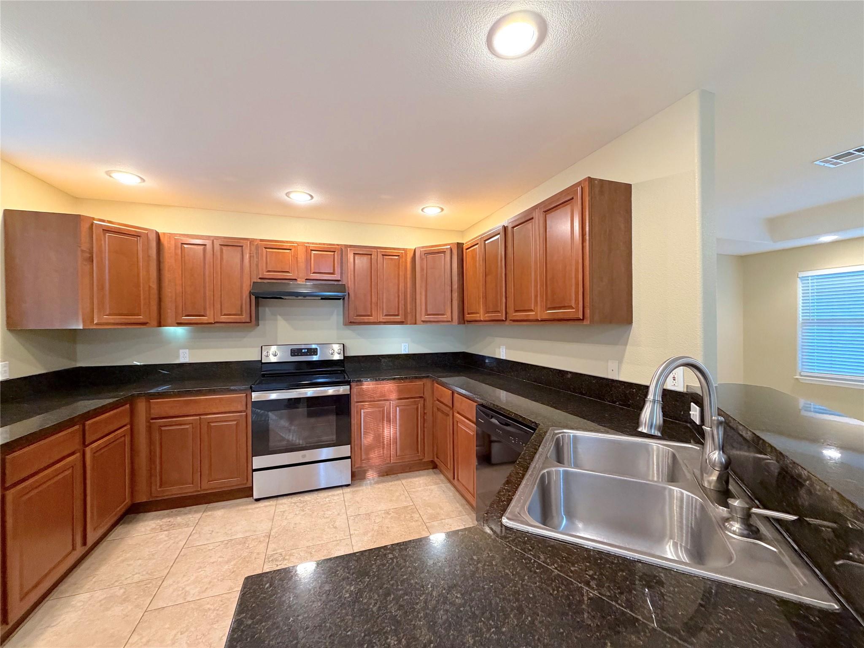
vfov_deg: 85.7
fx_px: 349
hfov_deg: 102.1
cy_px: 324
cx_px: 432
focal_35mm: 14
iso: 400
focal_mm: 2.22
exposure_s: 1/60
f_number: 2.2
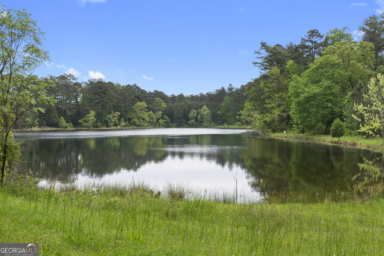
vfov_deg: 33.9
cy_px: 128
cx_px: 192
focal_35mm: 39
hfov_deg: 49.1
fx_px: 420
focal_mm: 39.4
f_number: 10
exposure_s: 1/320
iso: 400
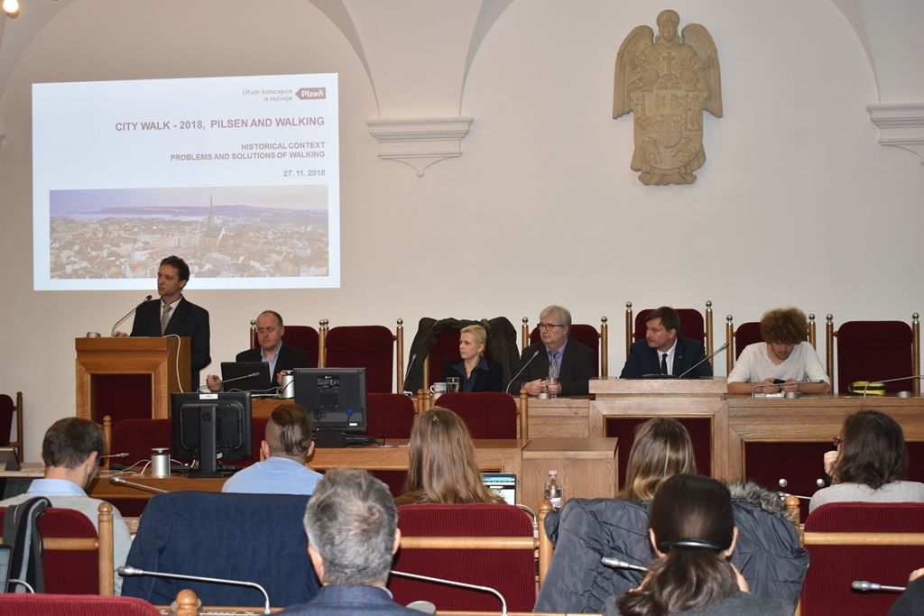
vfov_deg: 25.8
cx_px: 462
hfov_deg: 37.8
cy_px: 308
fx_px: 1348
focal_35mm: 52
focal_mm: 35
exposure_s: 1/60
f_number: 4.5
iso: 450
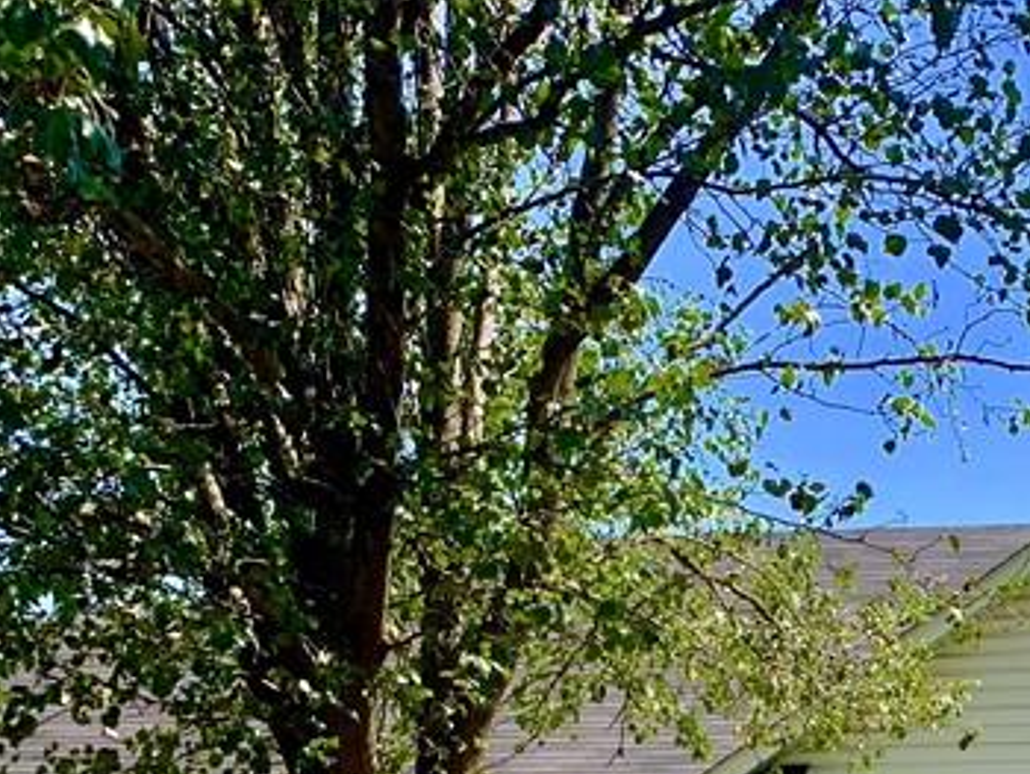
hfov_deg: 24.5
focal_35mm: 76
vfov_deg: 18.1
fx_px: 2263
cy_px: 1009
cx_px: 1033
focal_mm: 4.25
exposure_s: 1/962
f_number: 1.8
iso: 25
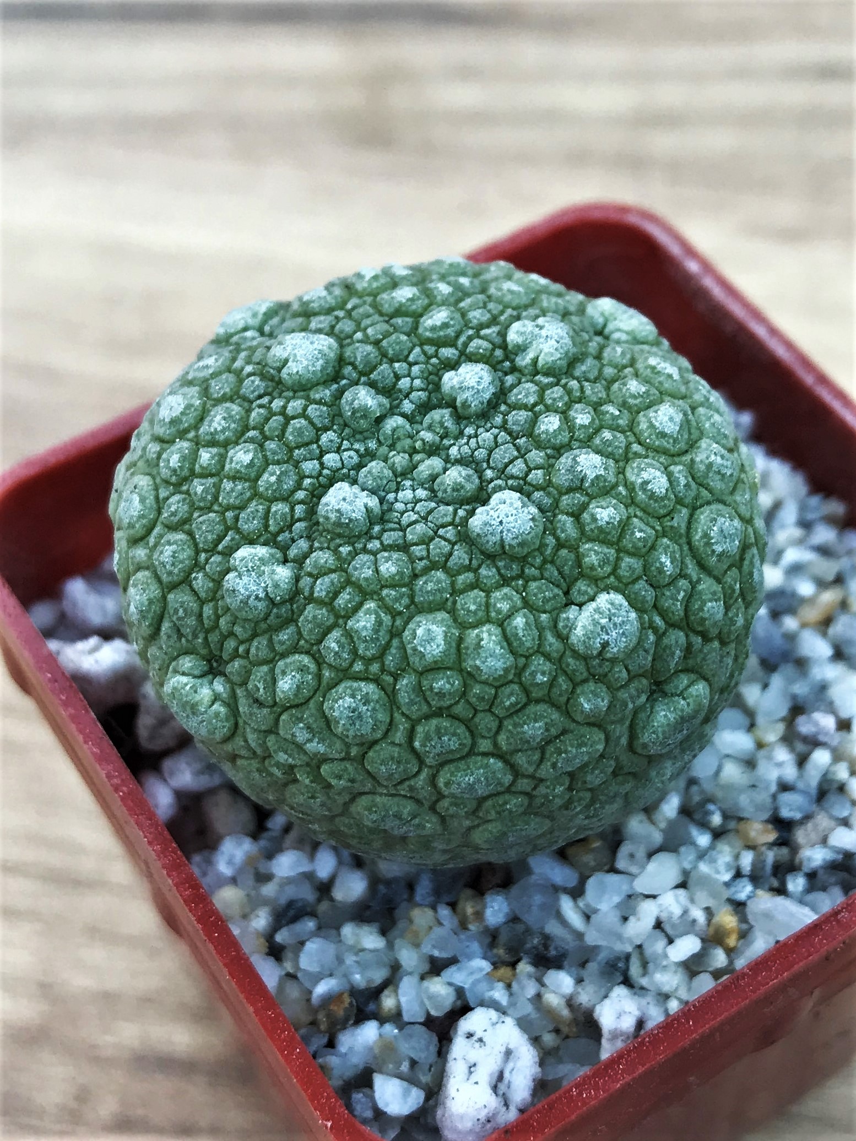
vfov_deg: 63.4
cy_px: 570
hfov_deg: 49.7
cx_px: 428
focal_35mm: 28
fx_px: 923
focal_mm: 3.99
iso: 25
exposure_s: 1/50
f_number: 1.8
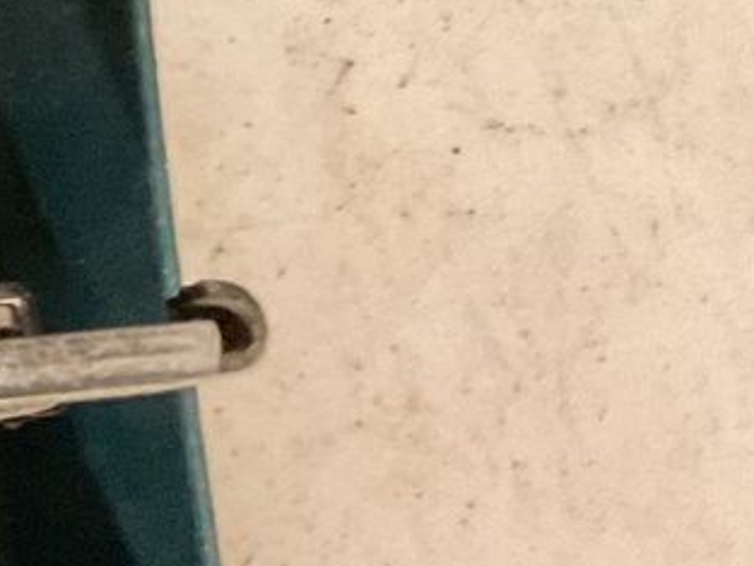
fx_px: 3051
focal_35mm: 140
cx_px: -965
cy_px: 42
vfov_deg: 10.5
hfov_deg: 11.8
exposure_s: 1/24
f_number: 1.8
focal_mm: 3
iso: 500
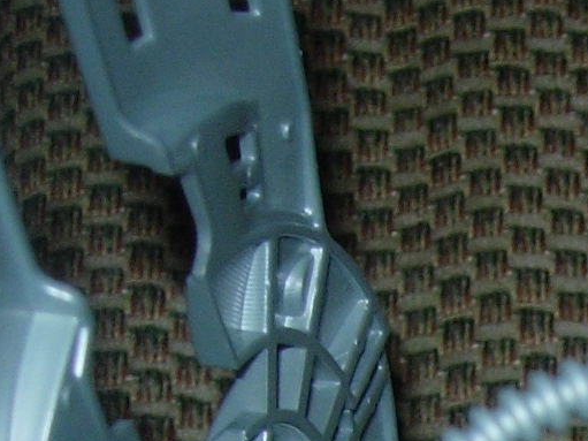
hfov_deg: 10.9
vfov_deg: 8.3
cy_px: 919
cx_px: 1066
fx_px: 2870
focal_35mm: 169
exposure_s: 1/64
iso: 79
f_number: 2.8
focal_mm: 7.8
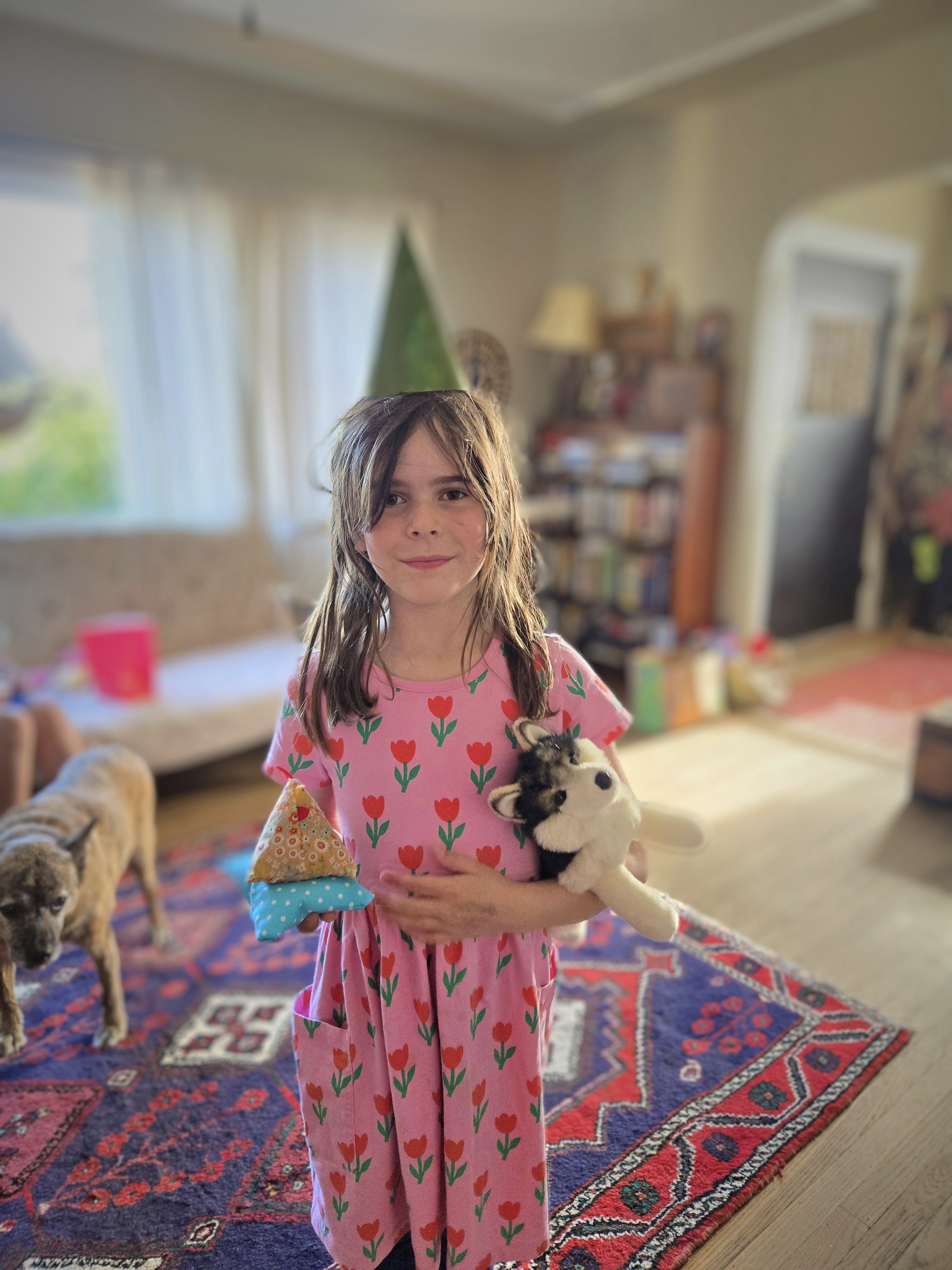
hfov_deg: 58.9
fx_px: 843
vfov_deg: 73.9
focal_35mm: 23
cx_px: 476
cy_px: 635
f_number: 1.8
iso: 320
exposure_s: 1/120
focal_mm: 5.4
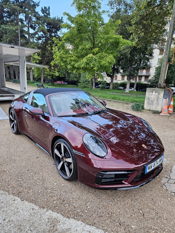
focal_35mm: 23
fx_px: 155
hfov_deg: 58.9
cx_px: 88
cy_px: 116
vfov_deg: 73.9
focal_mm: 5.4
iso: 160
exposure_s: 1/100
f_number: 1.8
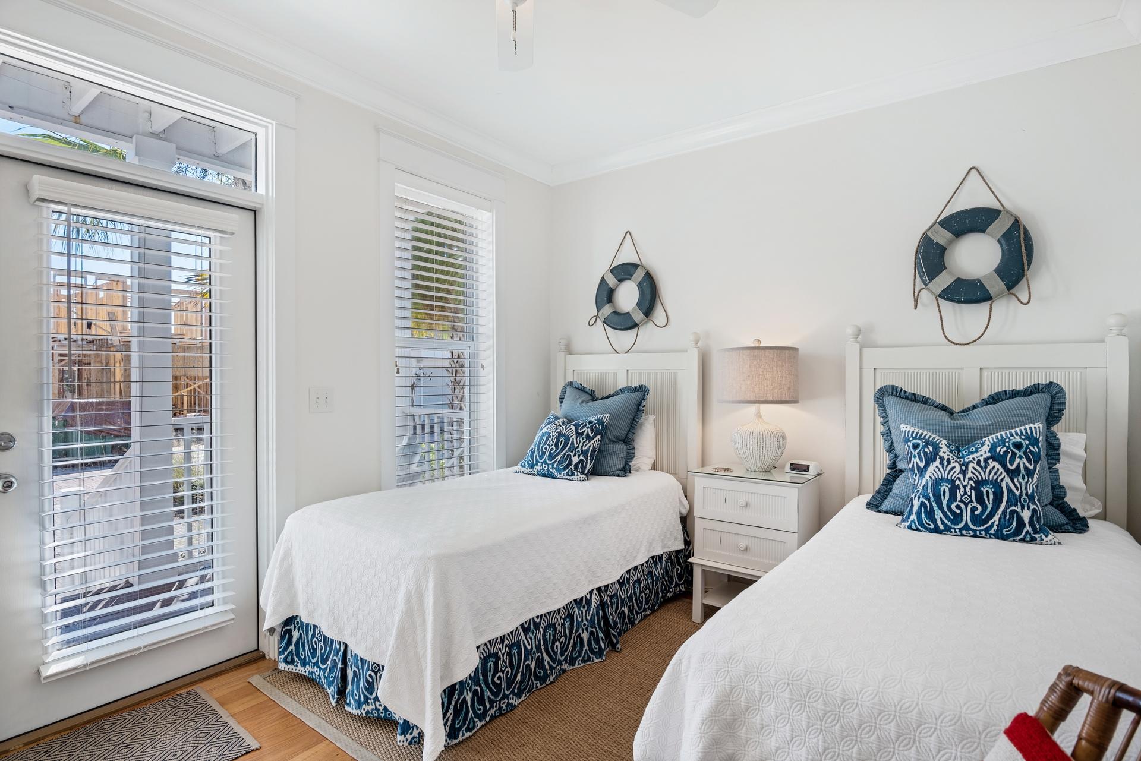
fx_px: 539
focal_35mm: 17
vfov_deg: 70.5
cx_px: 570
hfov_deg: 93.3
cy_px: 380
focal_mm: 17
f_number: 8
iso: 100
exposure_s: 1/10
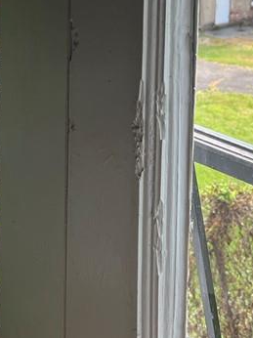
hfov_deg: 18.8
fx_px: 751
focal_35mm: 77
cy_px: -9
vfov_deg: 24.1
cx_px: 33
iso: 50
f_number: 1.5
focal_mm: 5.7
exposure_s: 1/639
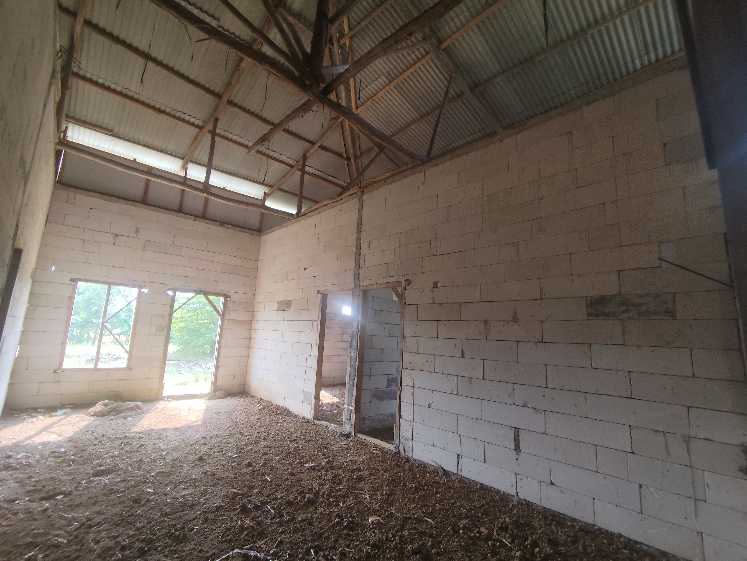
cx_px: 374
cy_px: 280
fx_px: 345
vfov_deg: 78.2
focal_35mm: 16
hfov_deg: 94.5
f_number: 2.2
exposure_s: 1/100
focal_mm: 1.65
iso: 50
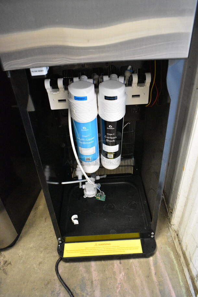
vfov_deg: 67.3
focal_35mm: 27
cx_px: 99
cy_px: 148
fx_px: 222
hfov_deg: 48.0
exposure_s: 1/60
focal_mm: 18
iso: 6400
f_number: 4
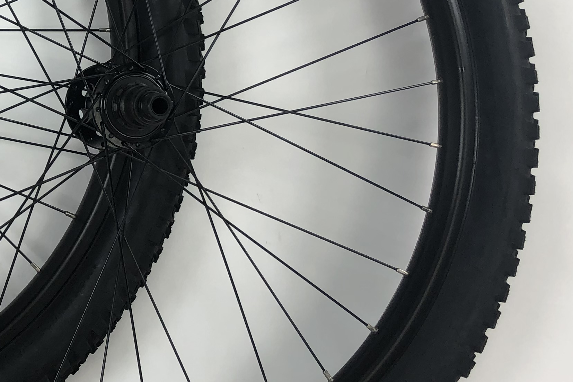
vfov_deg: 19.0
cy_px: 61
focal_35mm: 71
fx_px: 1130
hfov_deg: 26.2
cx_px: -61
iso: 32
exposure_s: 1/120
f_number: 1.8
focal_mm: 4
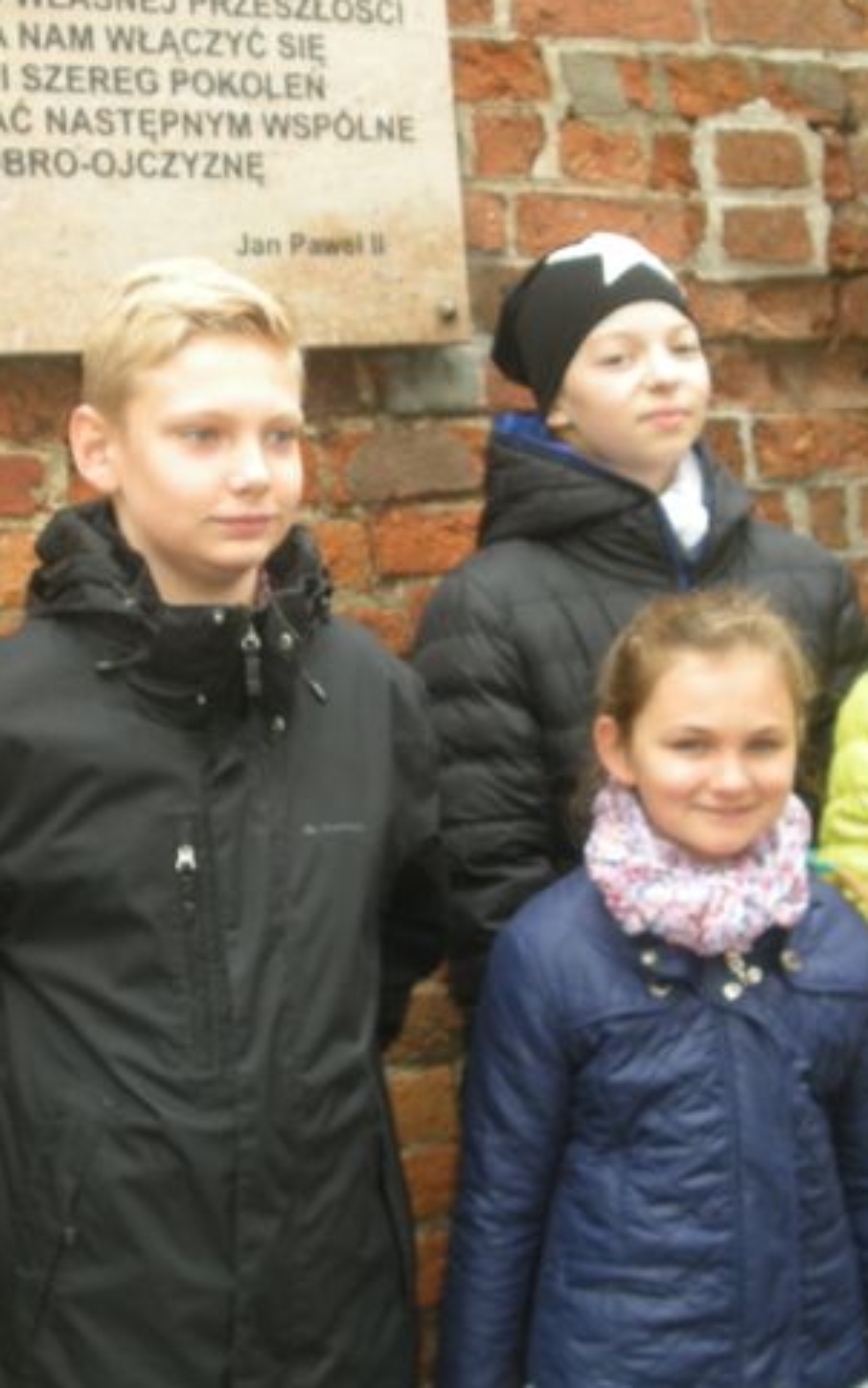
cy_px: 649
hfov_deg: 19.9
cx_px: 264
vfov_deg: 31.5
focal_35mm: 65
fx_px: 2459
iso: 115
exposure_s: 1/47.5
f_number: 2.8
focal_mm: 7.9
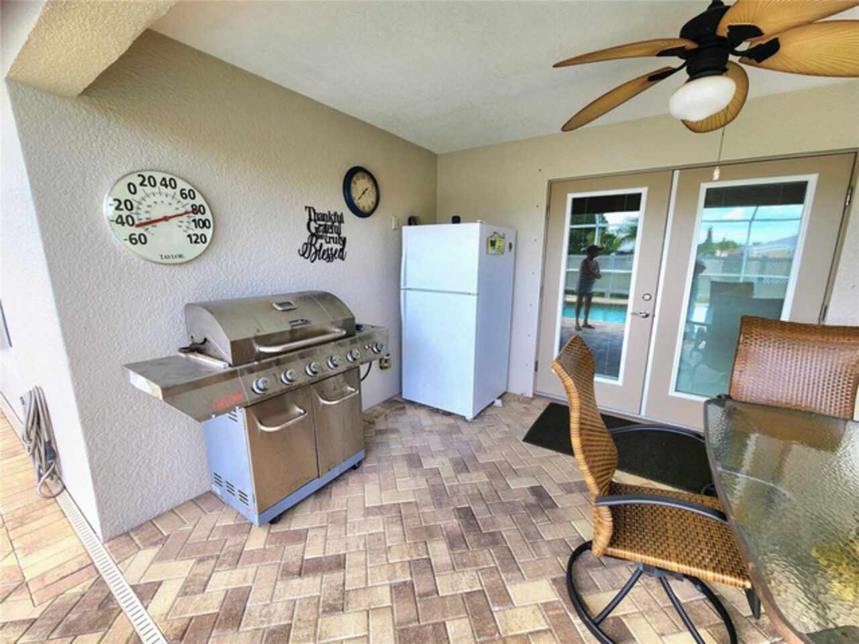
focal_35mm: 13
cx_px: 430
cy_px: 322
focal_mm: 2.2
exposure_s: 1/120
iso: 50
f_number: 2.2
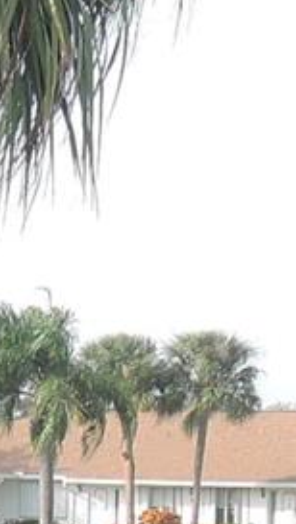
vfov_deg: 10.3
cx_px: 111
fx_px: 2729
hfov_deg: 6.2
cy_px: 994
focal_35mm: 196
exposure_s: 1/400
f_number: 2.8
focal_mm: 5.1
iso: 80
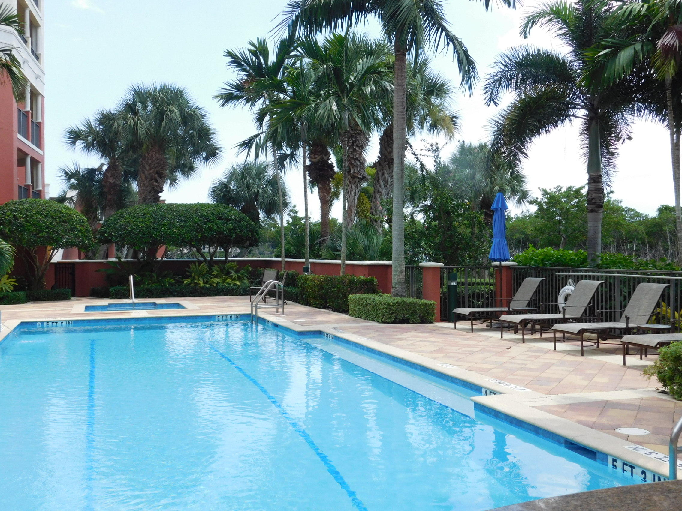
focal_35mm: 36
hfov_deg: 51.4
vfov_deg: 39.7
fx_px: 709
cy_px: 256
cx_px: 341
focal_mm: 6.3
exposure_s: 1/640
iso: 125
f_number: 3.5
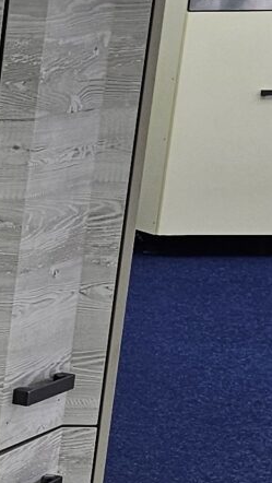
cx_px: -914
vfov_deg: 14.7
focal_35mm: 145
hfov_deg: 6.4
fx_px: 1857
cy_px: 408
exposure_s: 1/100
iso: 50
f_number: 1.7
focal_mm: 6.3
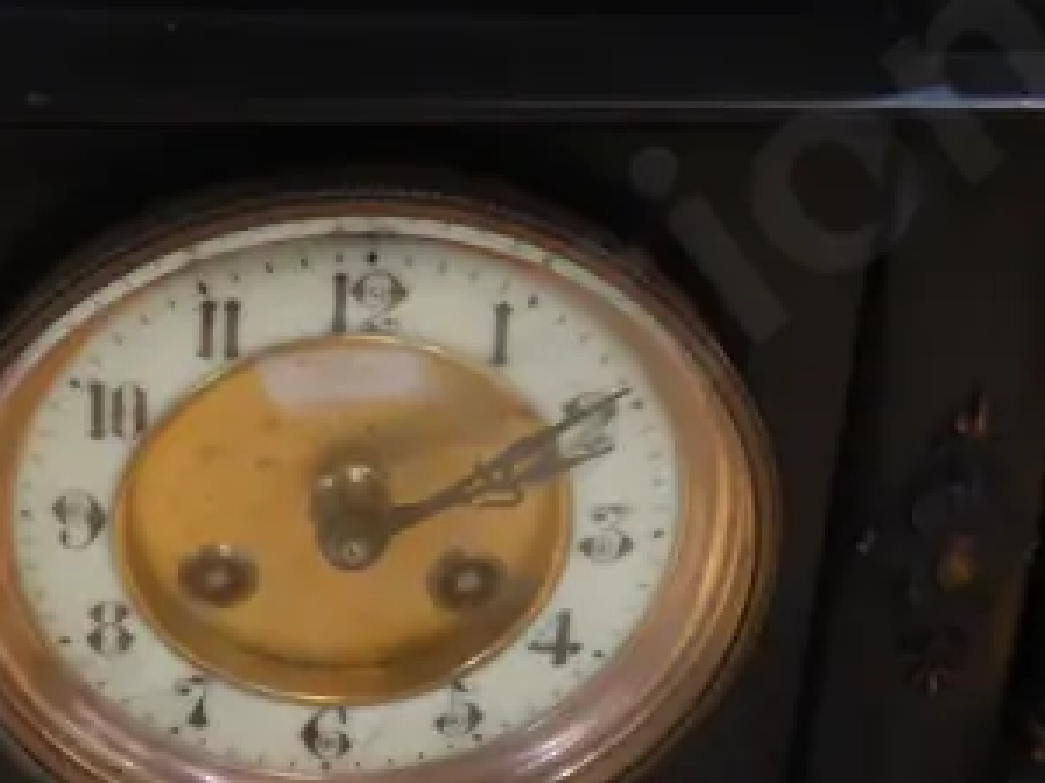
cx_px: 416
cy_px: 498
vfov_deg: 15.4
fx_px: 2897
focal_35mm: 96
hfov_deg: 20.4
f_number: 3.5
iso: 800
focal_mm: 14
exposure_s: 1/60
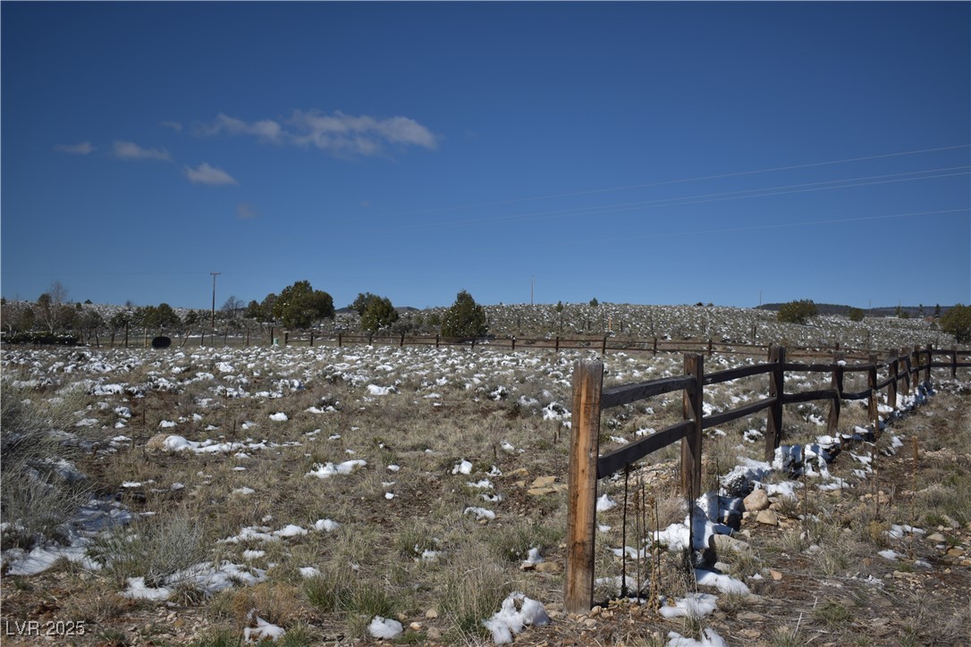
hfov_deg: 53.1
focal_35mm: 36
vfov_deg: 36.9
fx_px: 971
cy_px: 324
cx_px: 486
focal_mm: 24
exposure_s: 1/2500
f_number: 4
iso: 100
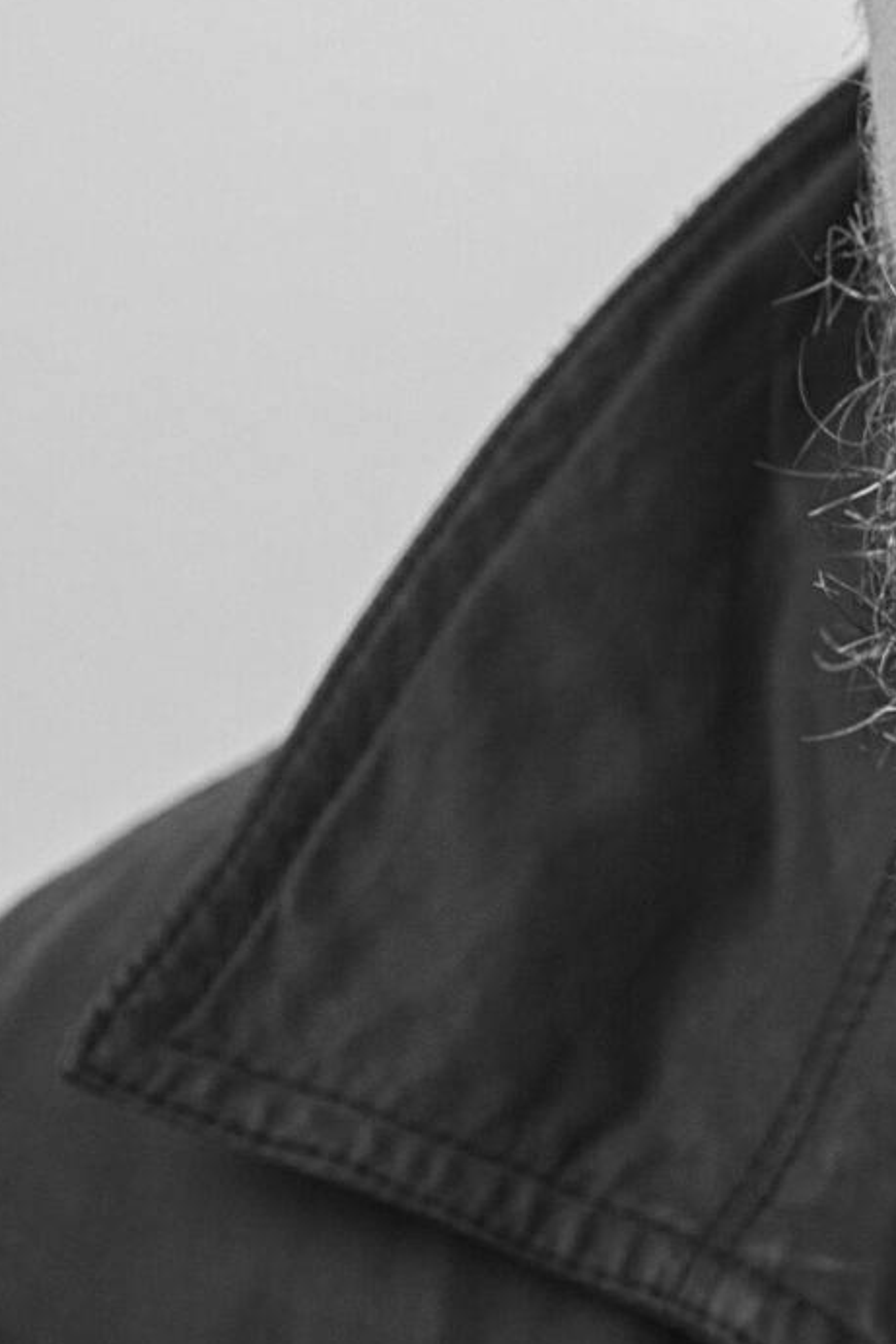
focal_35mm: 278
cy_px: 235
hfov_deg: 4.9
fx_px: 10373
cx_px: 1630
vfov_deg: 7.4
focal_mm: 50
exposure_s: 1/160
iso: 100
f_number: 5.6
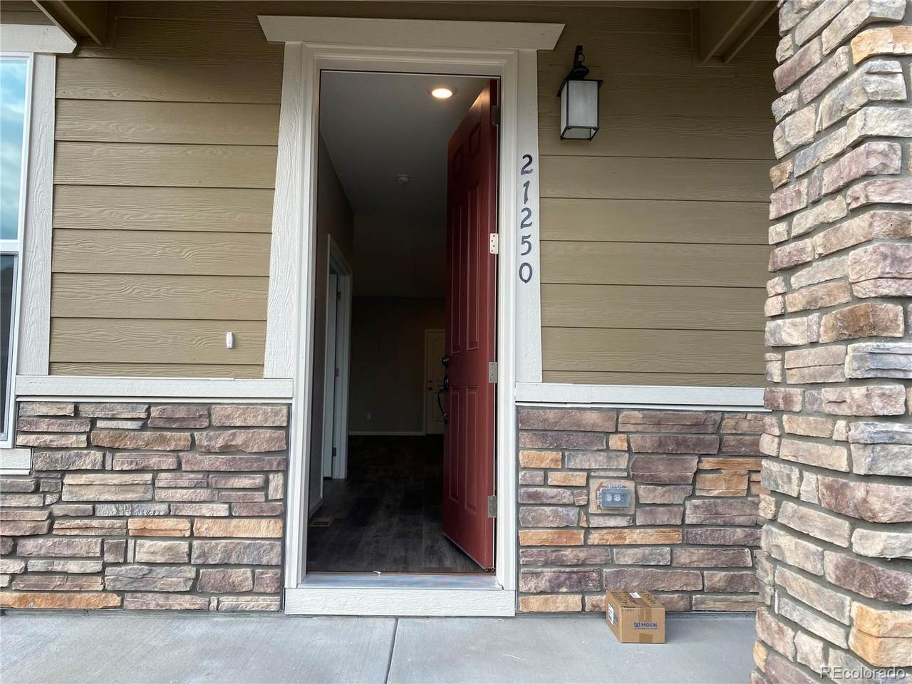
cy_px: 342
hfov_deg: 67.3
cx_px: 456
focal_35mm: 26
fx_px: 685
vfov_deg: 53.1
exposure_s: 1/308
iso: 32
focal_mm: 4.25
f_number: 1.8
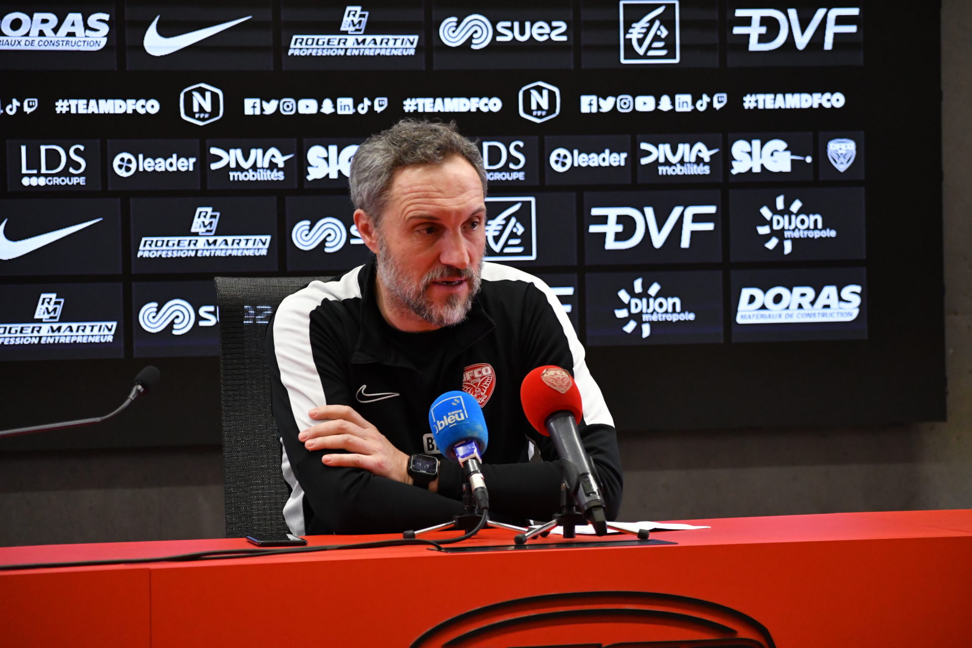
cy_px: 324
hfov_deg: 11.8
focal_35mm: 174
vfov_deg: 7.9
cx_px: 486
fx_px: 4698
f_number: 4.8
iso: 4000
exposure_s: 1/500
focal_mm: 116
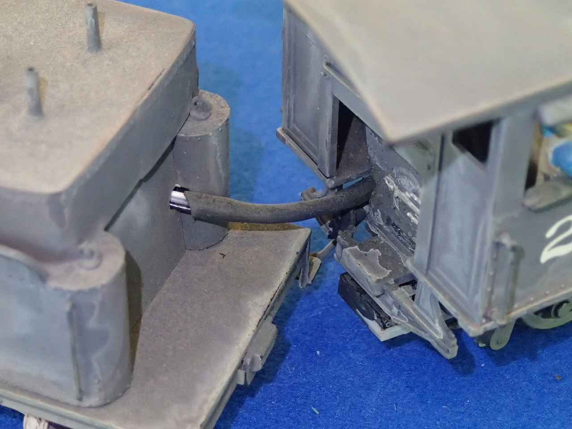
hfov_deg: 26.3
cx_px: 286
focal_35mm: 74
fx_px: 1223
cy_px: 214
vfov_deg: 19.9
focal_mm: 13.47
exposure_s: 1/30
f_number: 4.2
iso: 1600
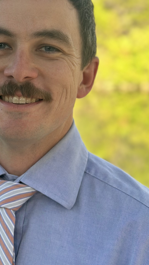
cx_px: 7
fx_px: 639
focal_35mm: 91
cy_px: 122
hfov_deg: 13.1
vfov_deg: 23.4
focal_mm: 6.86
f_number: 1.78
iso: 80
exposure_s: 1/384
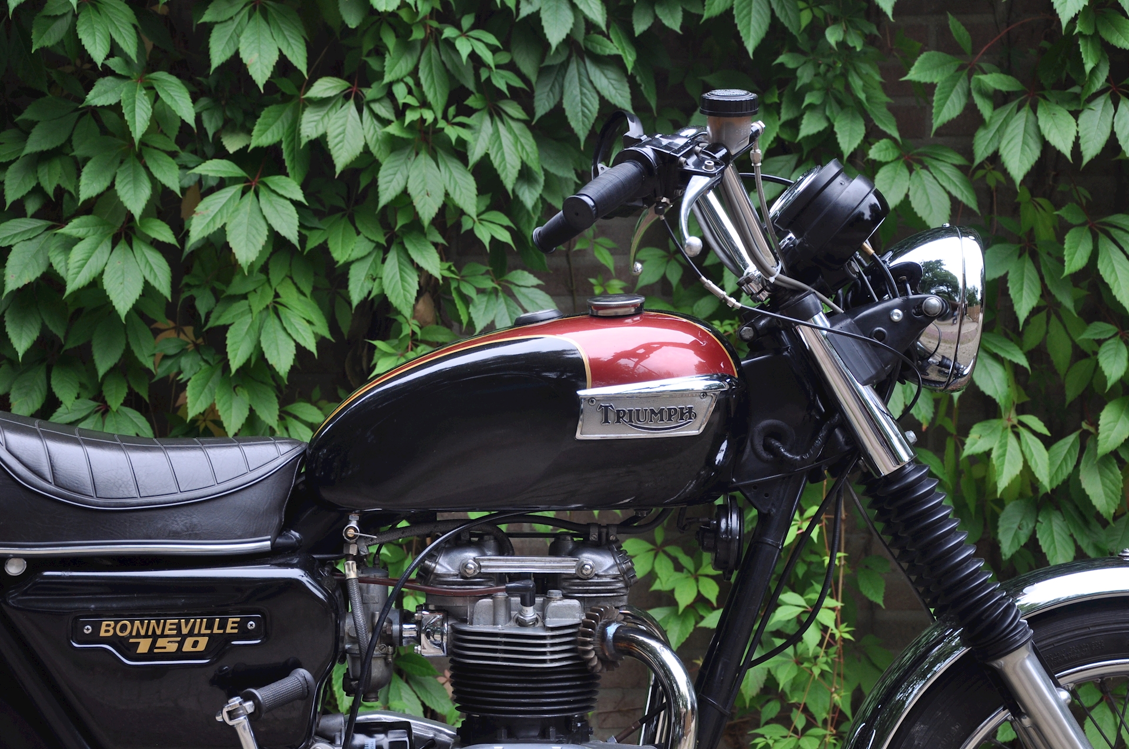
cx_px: 564
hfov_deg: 23.4
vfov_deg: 15.7
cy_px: 374
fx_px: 2725
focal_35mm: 87
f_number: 5.3
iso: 400
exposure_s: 1/125
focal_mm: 58
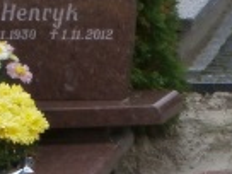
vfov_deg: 6.7
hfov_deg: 8.5
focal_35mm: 221
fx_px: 1481
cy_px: 205
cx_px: 476
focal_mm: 8.29
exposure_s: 1/200
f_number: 4.2
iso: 100
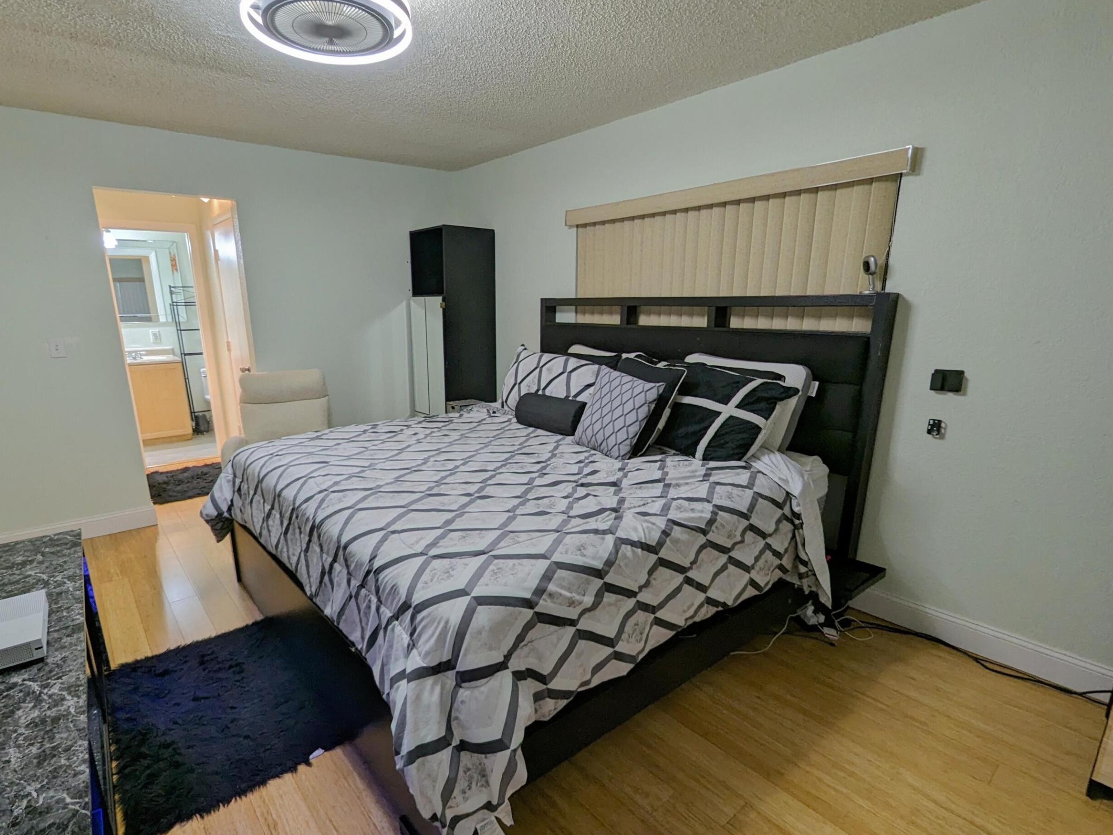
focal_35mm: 16
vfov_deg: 78.0
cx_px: 507
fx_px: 514
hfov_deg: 94.2
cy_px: 448
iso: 76
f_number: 2.2
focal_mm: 1.95
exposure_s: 1/60
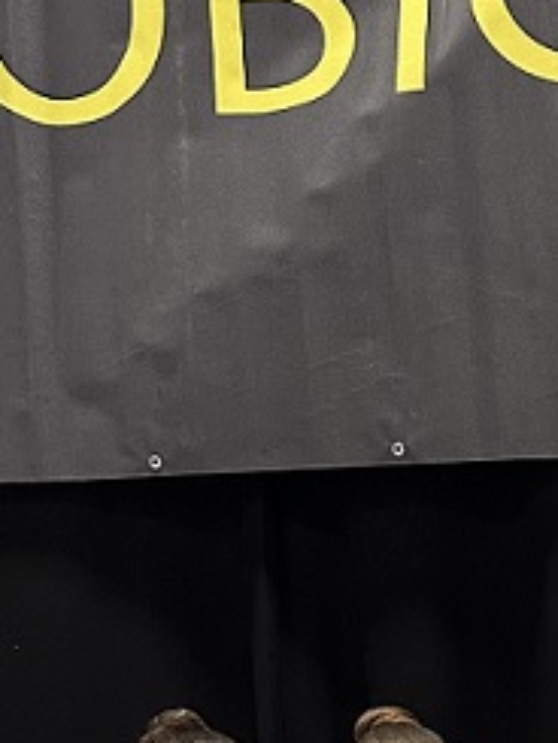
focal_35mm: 101
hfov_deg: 13.1
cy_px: 1033
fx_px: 2169
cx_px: 1030
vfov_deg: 17.9
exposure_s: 1/76
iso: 250
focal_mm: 6.86
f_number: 1.78
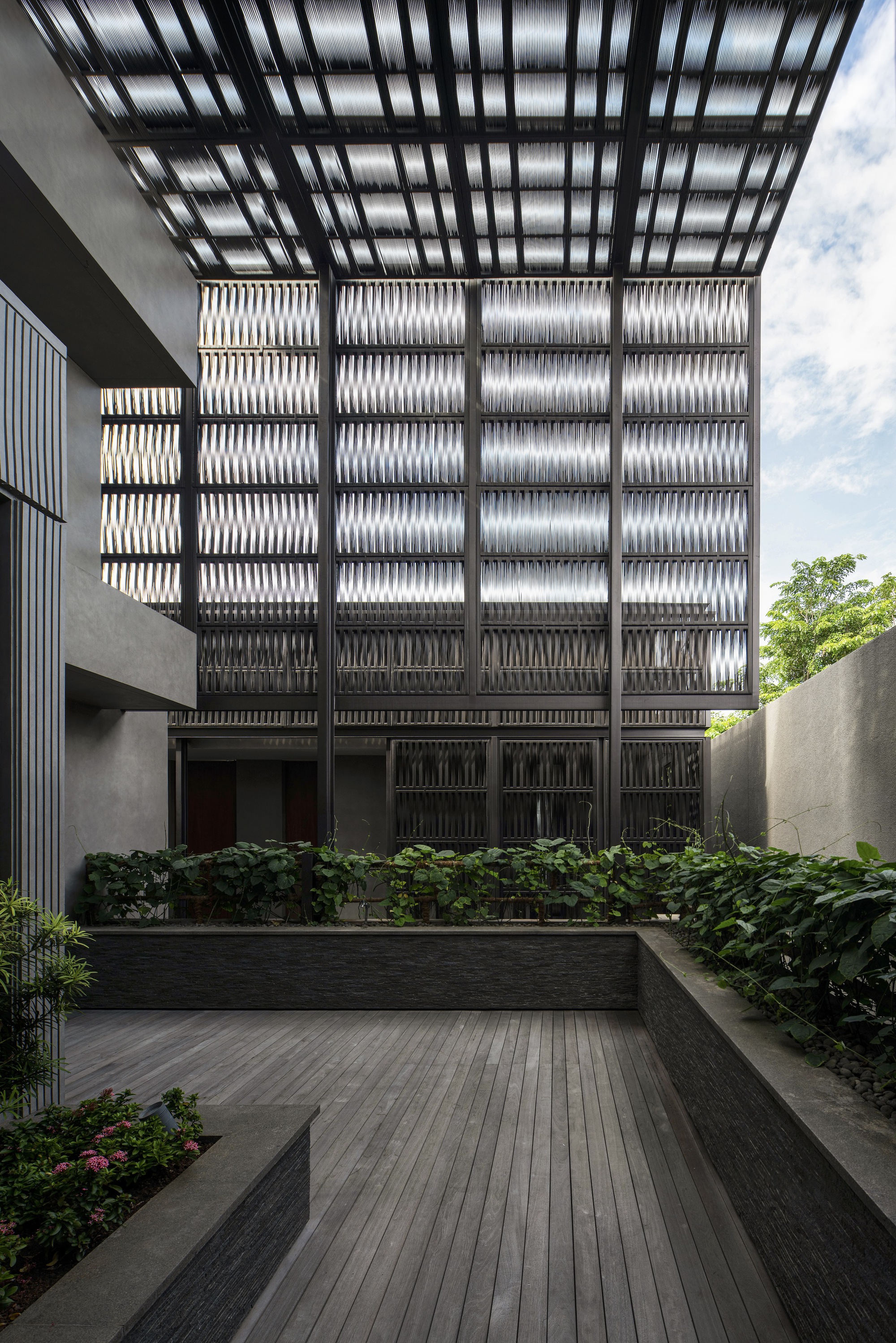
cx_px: 448
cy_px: 672
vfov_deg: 93.3
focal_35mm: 17
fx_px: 634
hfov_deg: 70.5
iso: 100
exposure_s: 1/80
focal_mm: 17
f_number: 8
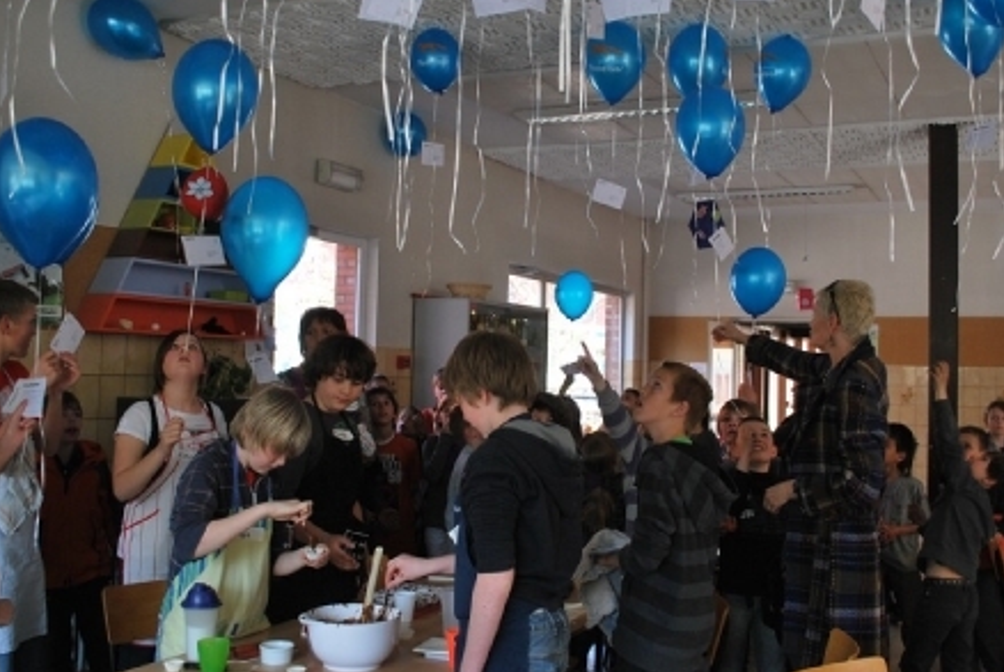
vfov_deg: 36.0
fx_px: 1033
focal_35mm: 37
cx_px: 541
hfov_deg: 51.8
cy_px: 292
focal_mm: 18
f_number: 4.5
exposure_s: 1/80
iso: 200
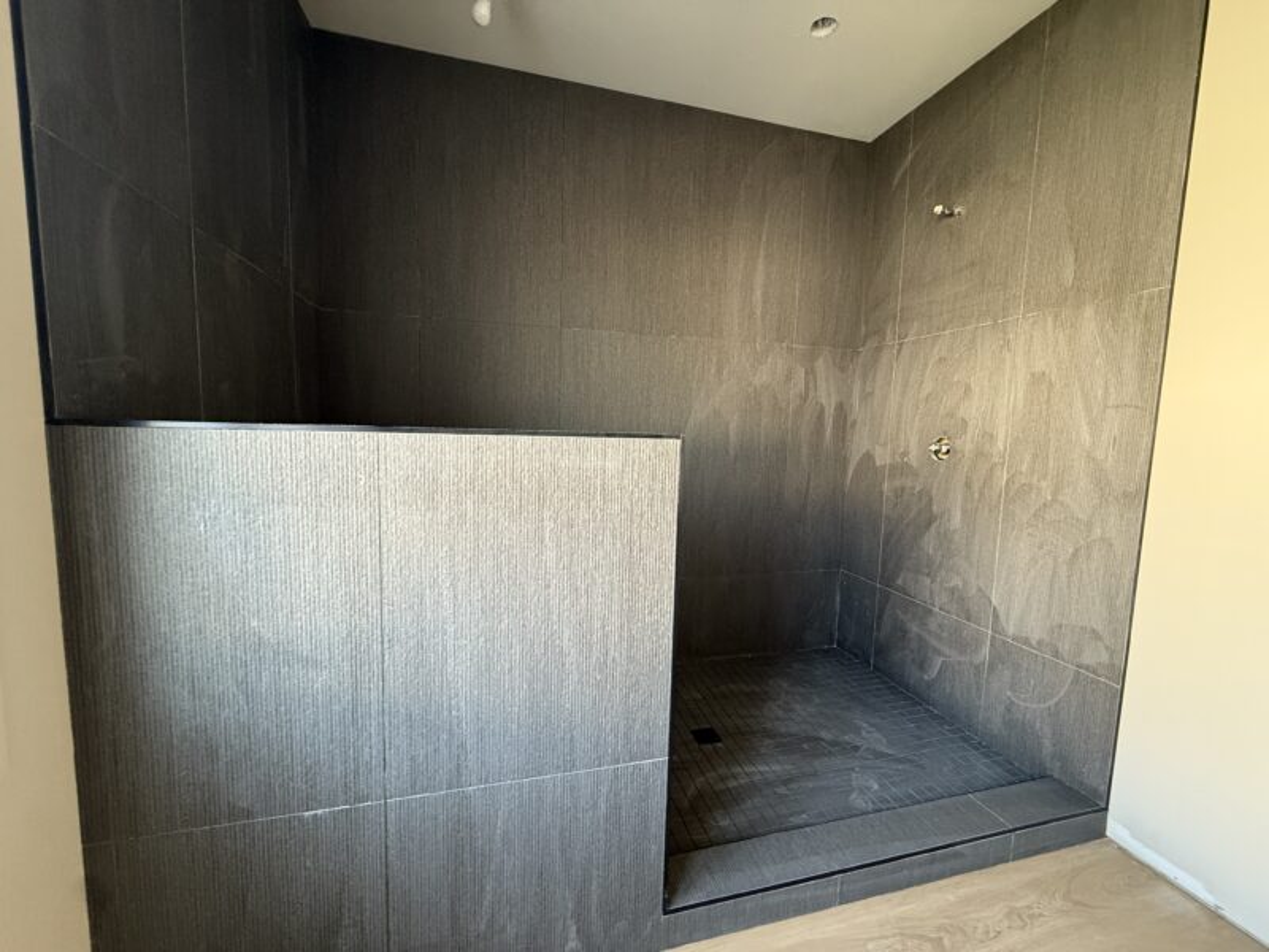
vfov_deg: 85.7
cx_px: 634
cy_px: 476
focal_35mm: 14
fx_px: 513
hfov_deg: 102.1
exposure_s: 1/61
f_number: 2.2
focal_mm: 2.22
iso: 320
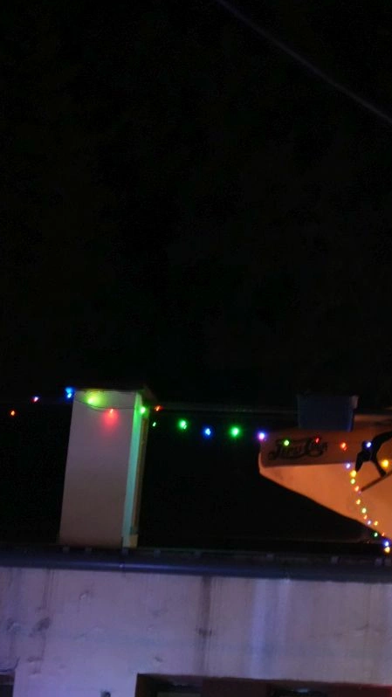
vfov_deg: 12.1
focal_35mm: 178
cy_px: 348
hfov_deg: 6.8
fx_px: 3289
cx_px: 510
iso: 12800
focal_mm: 113
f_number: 6.3
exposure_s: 1/8
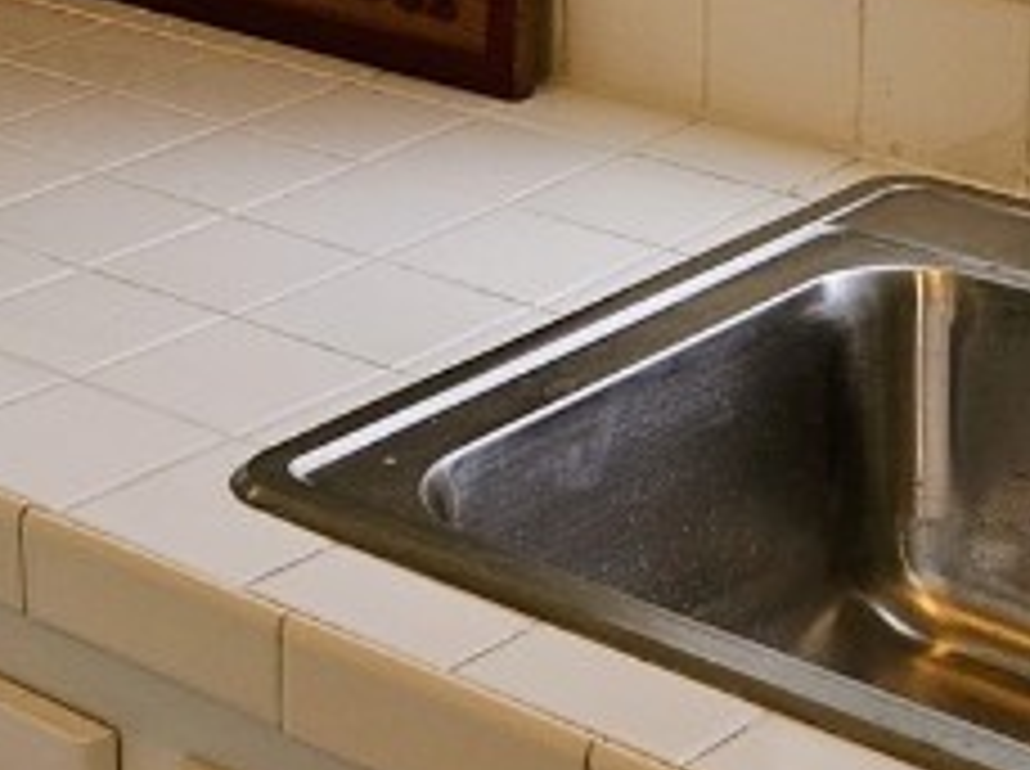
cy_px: -261
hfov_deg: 19.0
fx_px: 3060
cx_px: 319
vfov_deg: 13.7
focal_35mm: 103
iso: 40
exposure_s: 1/120
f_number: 1.8
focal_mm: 5.4
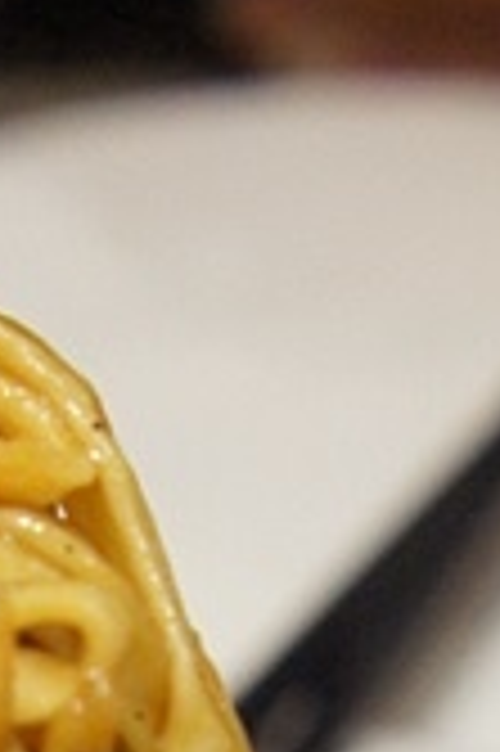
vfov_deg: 7.9
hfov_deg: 5.4
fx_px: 5233
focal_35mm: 251
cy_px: 1499
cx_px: -124
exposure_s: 1/40
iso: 1600
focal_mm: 31
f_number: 5
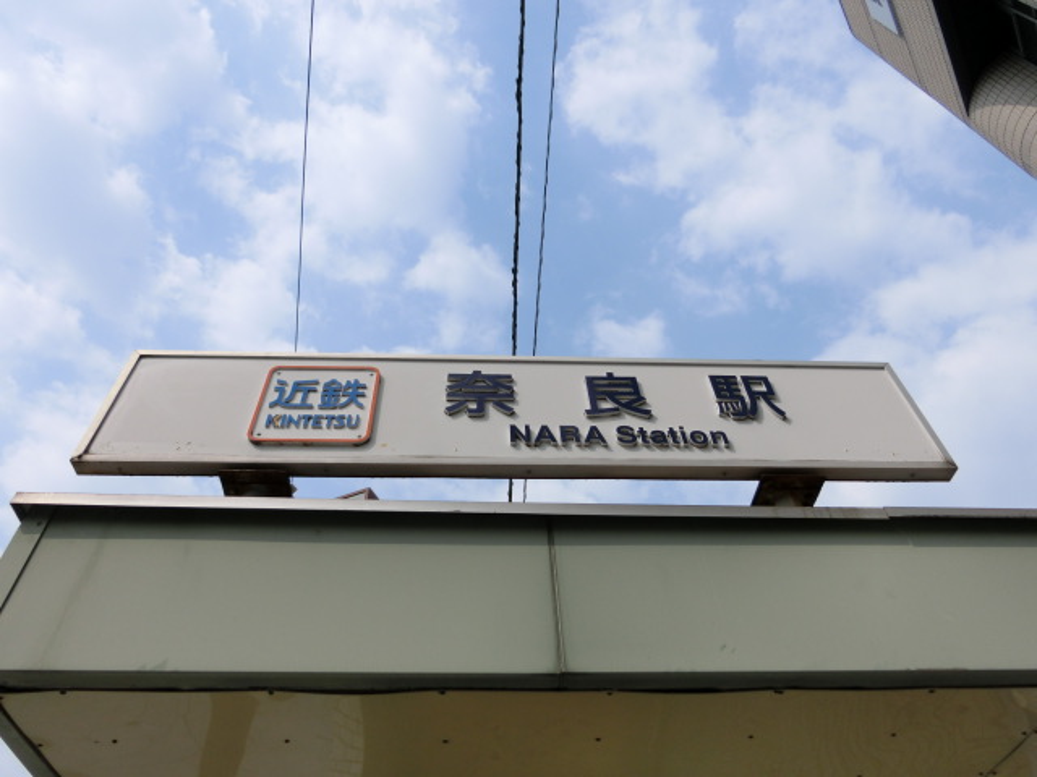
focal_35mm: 25
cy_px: 388
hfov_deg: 69.4
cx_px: 518
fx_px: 749
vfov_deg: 54.9
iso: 80
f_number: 7
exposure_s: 1/400
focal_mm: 4.5
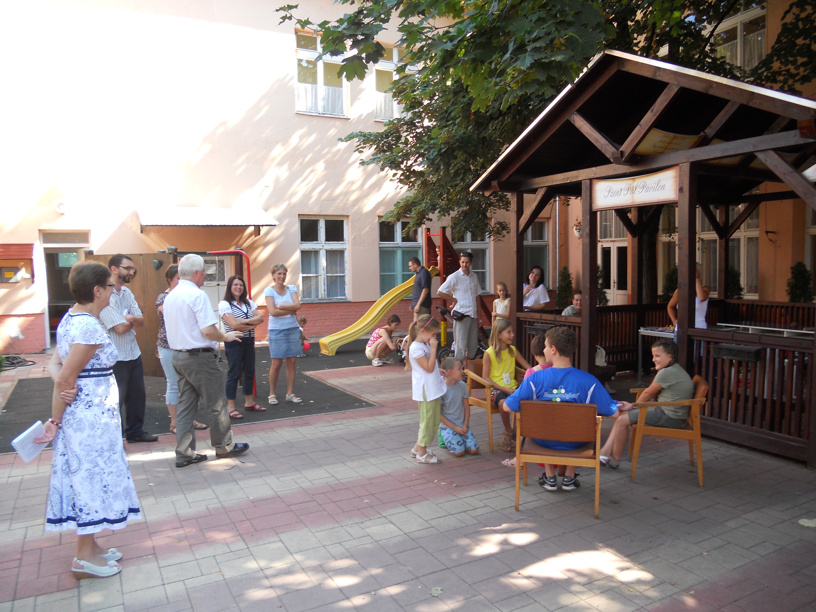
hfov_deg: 65.3
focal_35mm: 27
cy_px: 306
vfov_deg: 51.4
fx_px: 636
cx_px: 408
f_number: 3.2
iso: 80
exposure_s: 1/60
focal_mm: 4.9
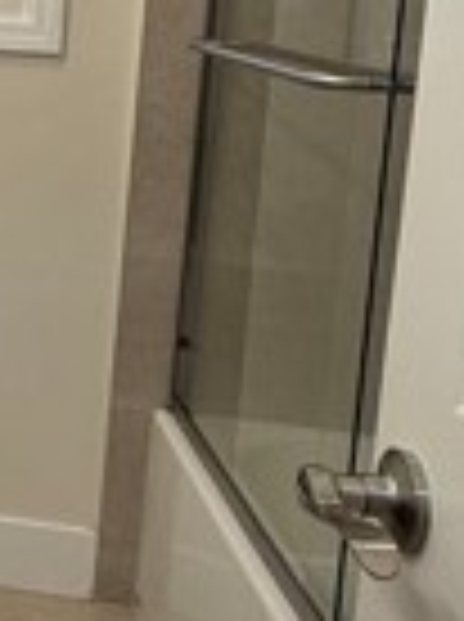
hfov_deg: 17.9
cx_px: -374
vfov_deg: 28.8
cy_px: 72
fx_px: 1165
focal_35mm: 65
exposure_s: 1/120
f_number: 2.2
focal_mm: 2.22
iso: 100
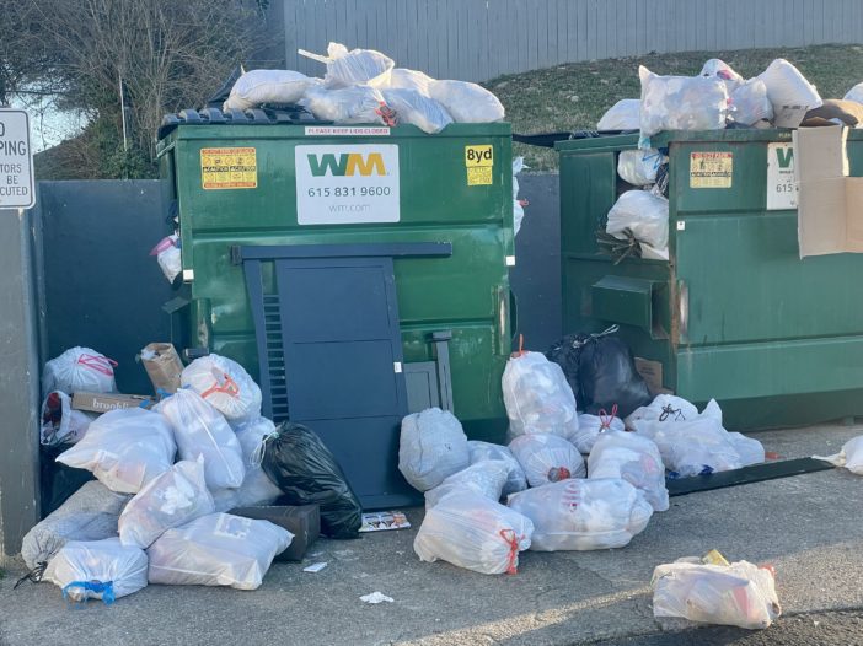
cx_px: 432
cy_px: 323
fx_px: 1296
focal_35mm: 52
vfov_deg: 28.0
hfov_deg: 36.8
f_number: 2
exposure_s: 1/211
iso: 25
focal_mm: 6
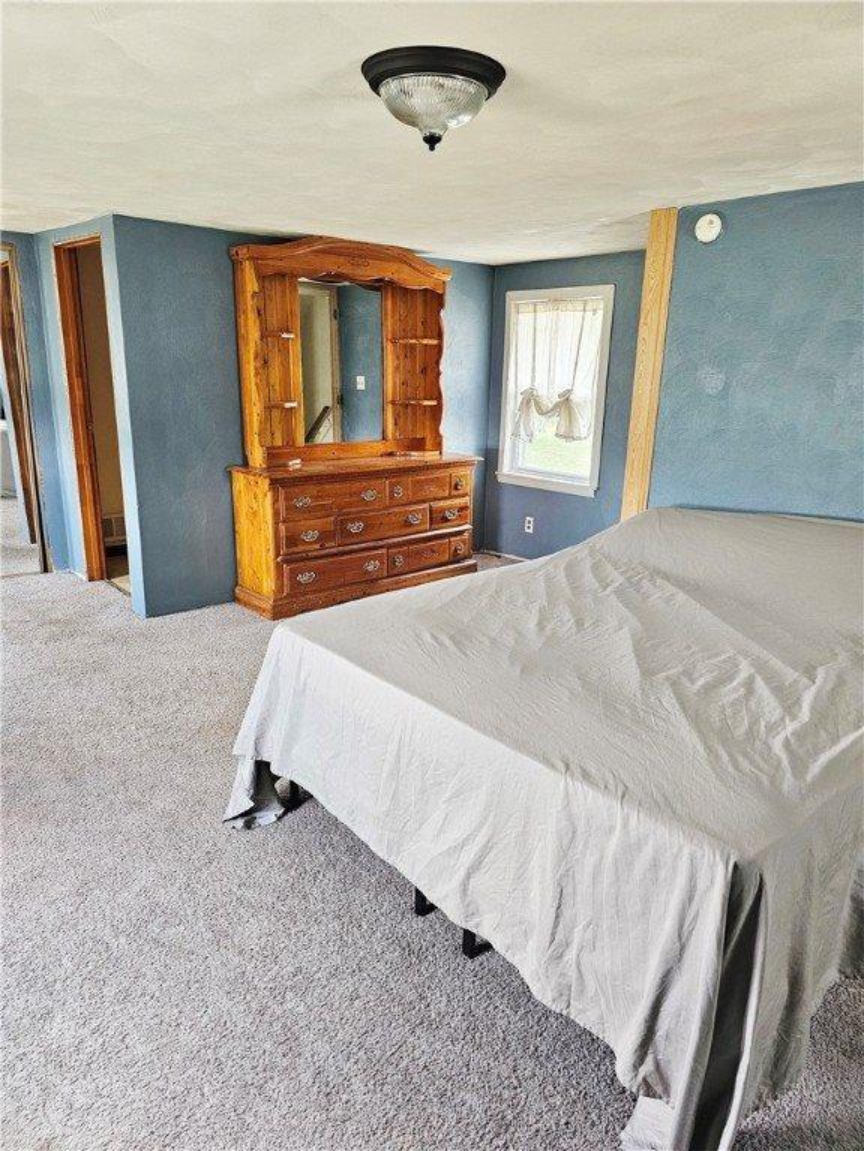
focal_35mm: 23
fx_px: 765
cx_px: 432
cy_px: 576
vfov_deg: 73.9
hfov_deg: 58.9
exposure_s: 1/120
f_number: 1.7
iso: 400
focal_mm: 6.3
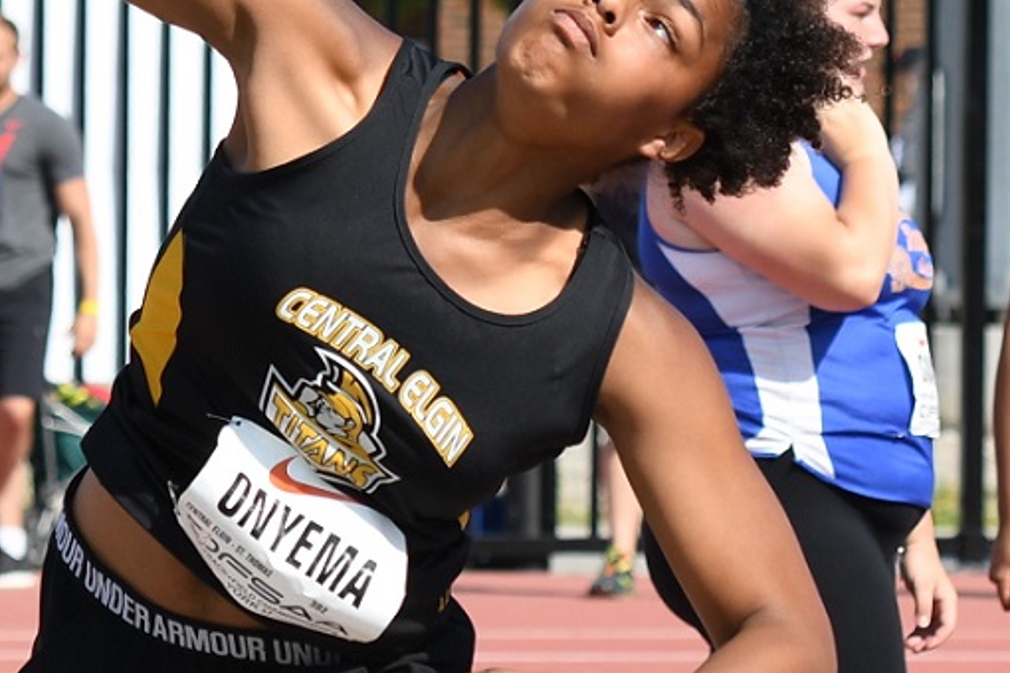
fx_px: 7911
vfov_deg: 4.9
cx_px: 350
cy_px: 131
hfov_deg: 7.3
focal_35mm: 282
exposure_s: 1/1000
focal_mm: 82
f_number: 5
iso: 160
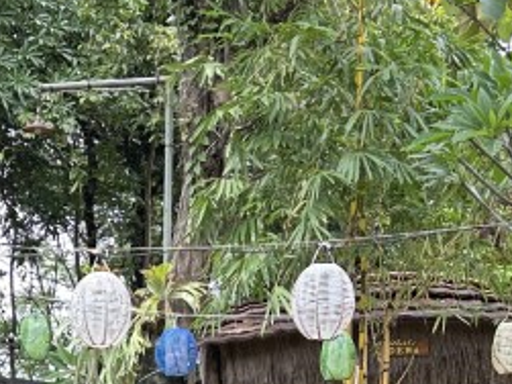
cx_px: 57
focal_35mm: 106
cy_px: 533
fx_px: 1567
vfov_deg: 13.3
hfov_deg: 18.3
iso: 50
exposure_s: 1/302
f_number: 1.5
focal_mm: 5.7
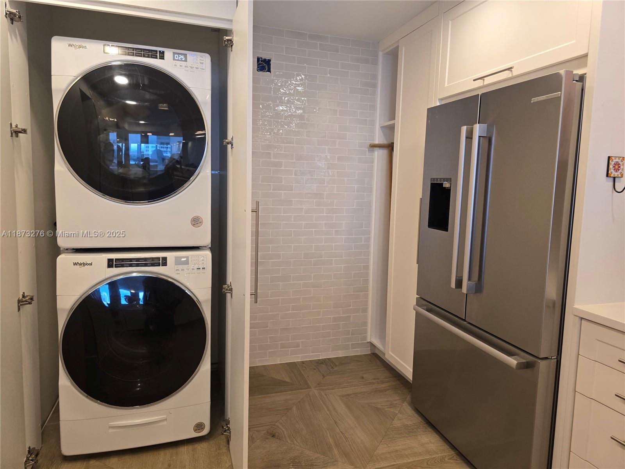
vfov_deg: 58.9
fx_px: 415
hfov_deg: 73.9
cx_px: 312
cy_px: 234
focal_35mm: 23
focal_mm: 6.3
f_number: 1.7
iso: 125
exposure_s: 1/120
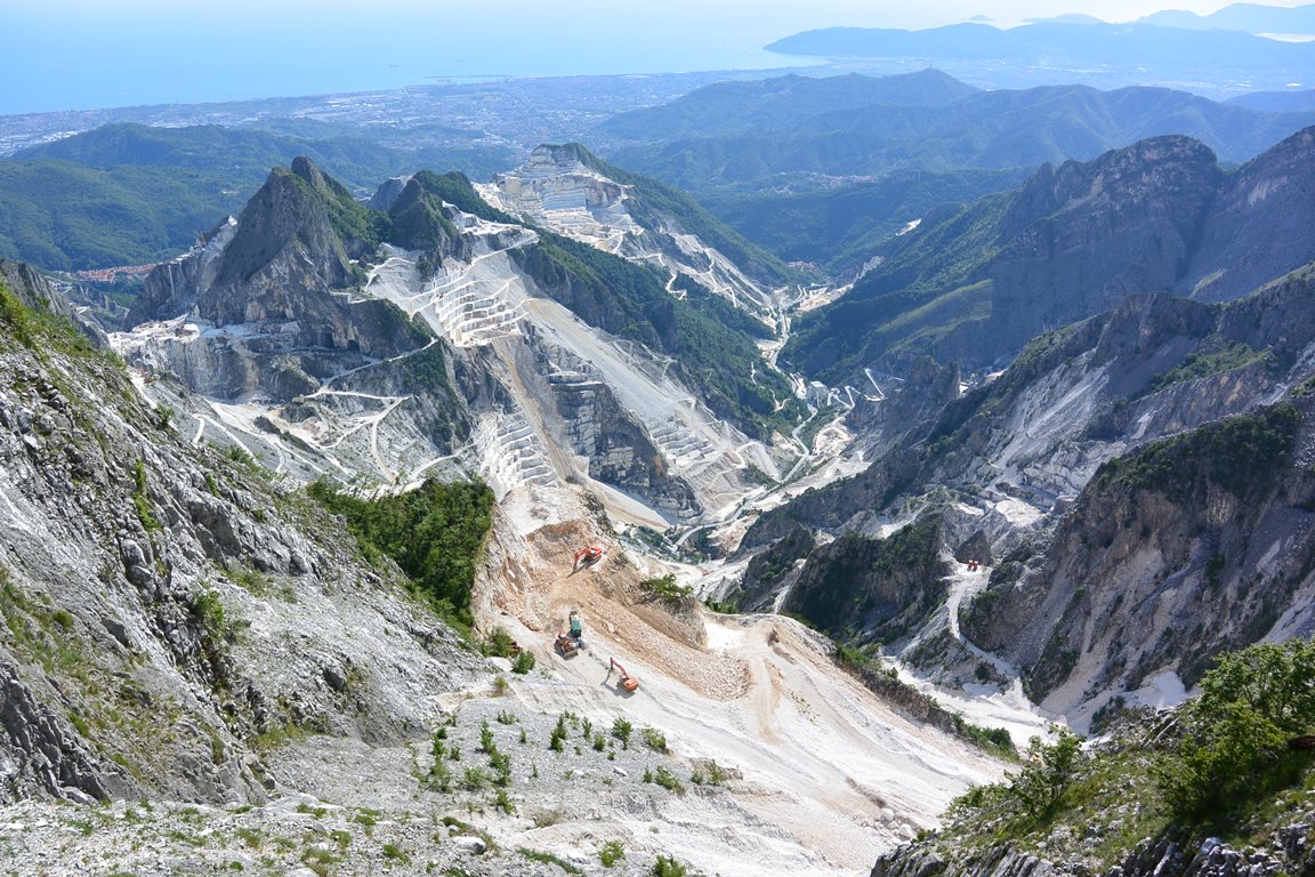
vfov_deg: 45.0
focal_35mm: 29
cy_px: 438
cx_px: 658
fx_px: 1059
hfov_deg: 63.7
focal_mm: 11
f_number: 5
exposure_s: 1/1000
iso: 160
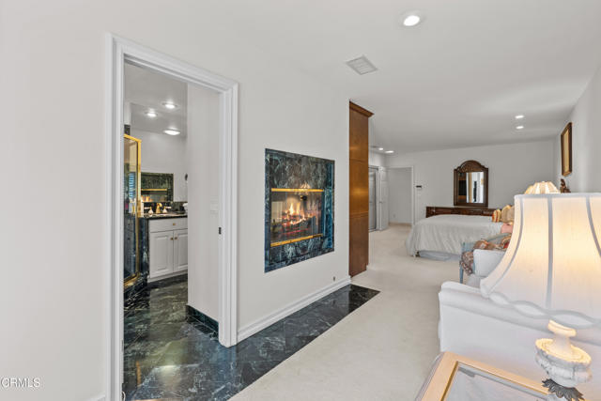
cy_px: 200
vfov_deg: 77.4
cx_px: 300
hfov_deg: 100.4
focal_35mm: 15
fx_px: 250
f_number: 9
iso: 125
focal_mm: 15
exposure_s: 1.6
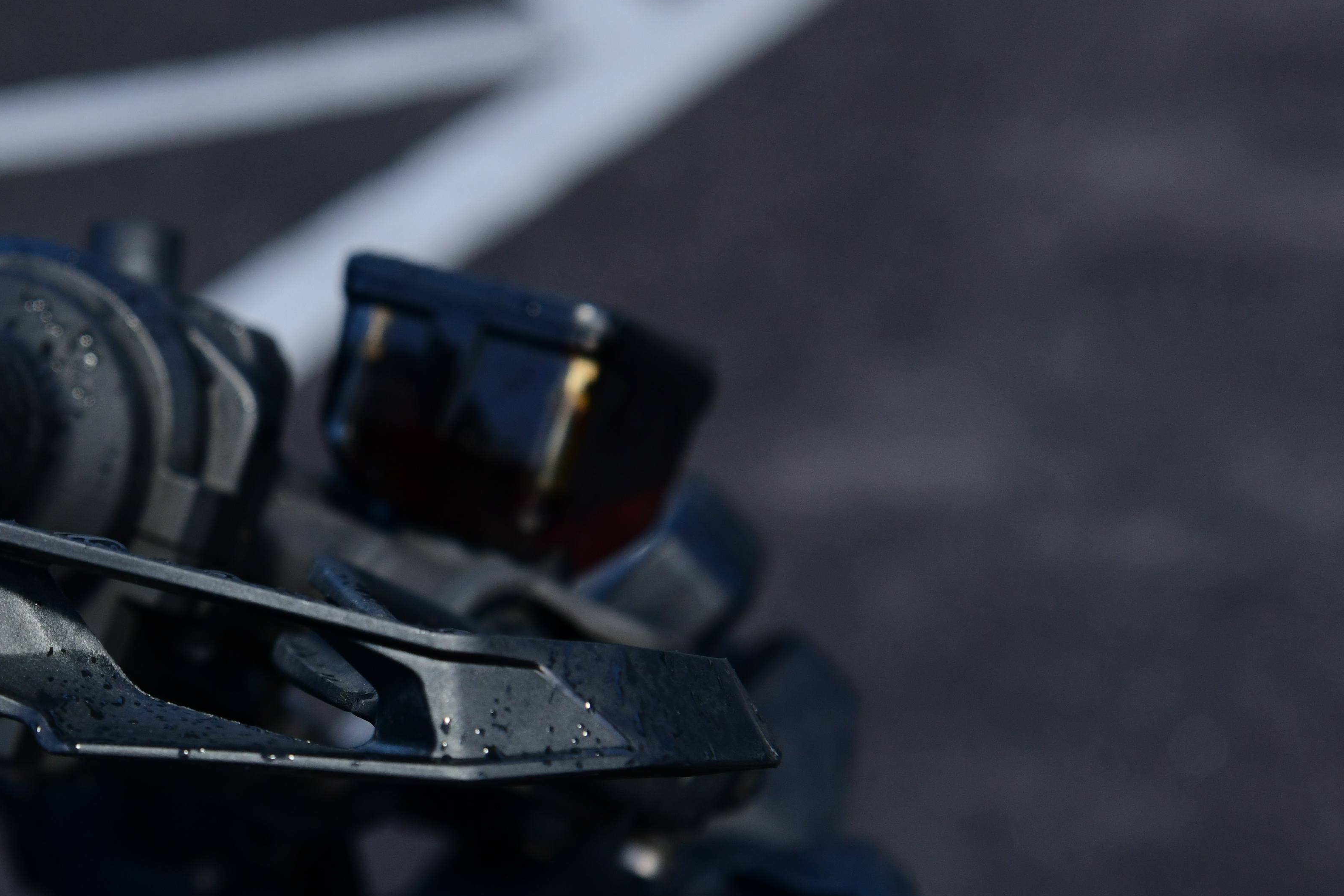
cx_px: 138
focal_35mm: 137
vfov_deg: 10.0
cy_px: 487
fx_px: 5114
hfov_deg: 14.8
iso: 800
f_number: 6.3
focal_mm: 70
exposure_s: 1/160
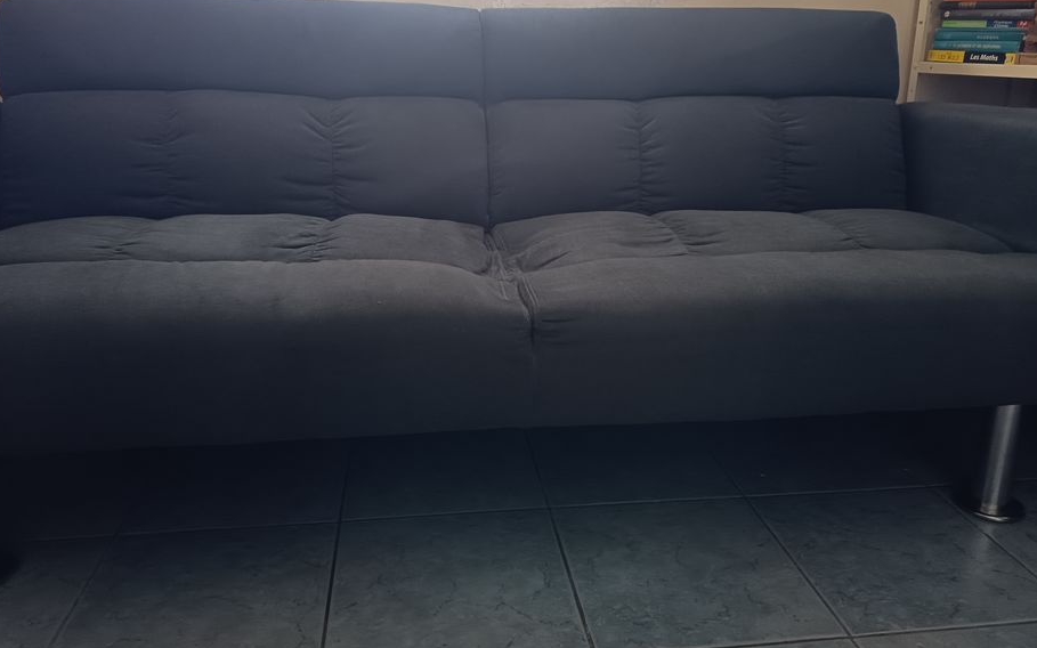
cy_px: 276
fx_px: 791
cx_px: 510
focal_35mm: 28
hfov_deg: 66.5
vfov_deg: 44.4
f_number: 1.7
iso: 464
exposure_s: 1/25
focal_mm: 5.27
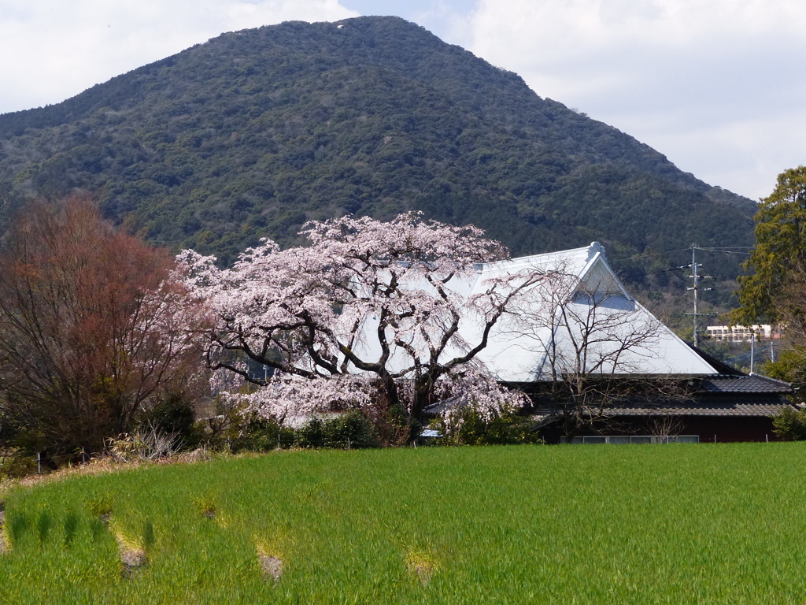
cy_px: 302
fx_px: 1933
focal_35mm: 83
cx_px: 403
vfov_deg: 17.8
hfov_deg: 23.6
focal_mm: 15
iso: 320
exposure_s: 1/640
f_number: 4
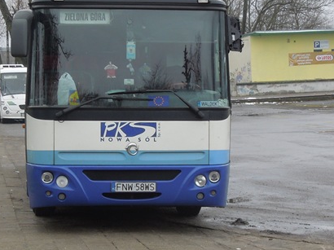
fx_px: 1013
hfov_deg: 18.7
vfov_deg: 14.1
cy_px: 166
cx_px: 139
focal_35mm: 105
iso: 100
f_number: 3.9
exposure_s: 1/160
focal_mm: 7.8
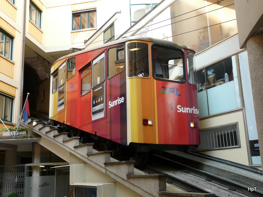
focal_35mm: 41
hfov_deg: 45.8
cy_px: 98
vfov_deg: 35.1
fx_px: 312
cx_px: 132
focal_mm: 6.7
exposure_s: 1/100
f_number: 4
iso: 100
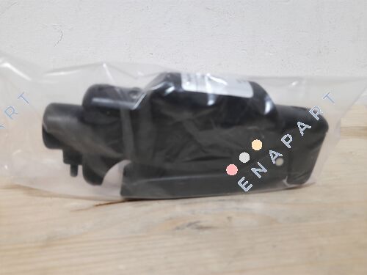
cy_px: 138
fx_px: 265
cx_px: 184
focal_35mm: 25
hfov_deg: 69.4
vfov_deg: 54.9
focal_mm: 4.6
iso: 250
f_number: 2
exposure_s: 1/30
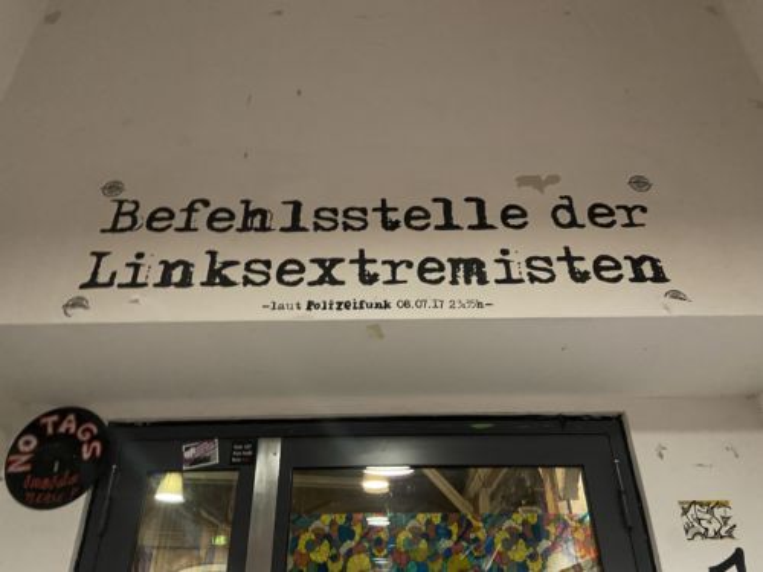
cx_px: 382
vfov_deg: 53.1
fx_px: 573
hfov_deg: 67.3
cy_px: 286
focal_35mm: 26
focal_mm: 4.25
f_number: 1.8
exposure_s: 1/25
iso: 640
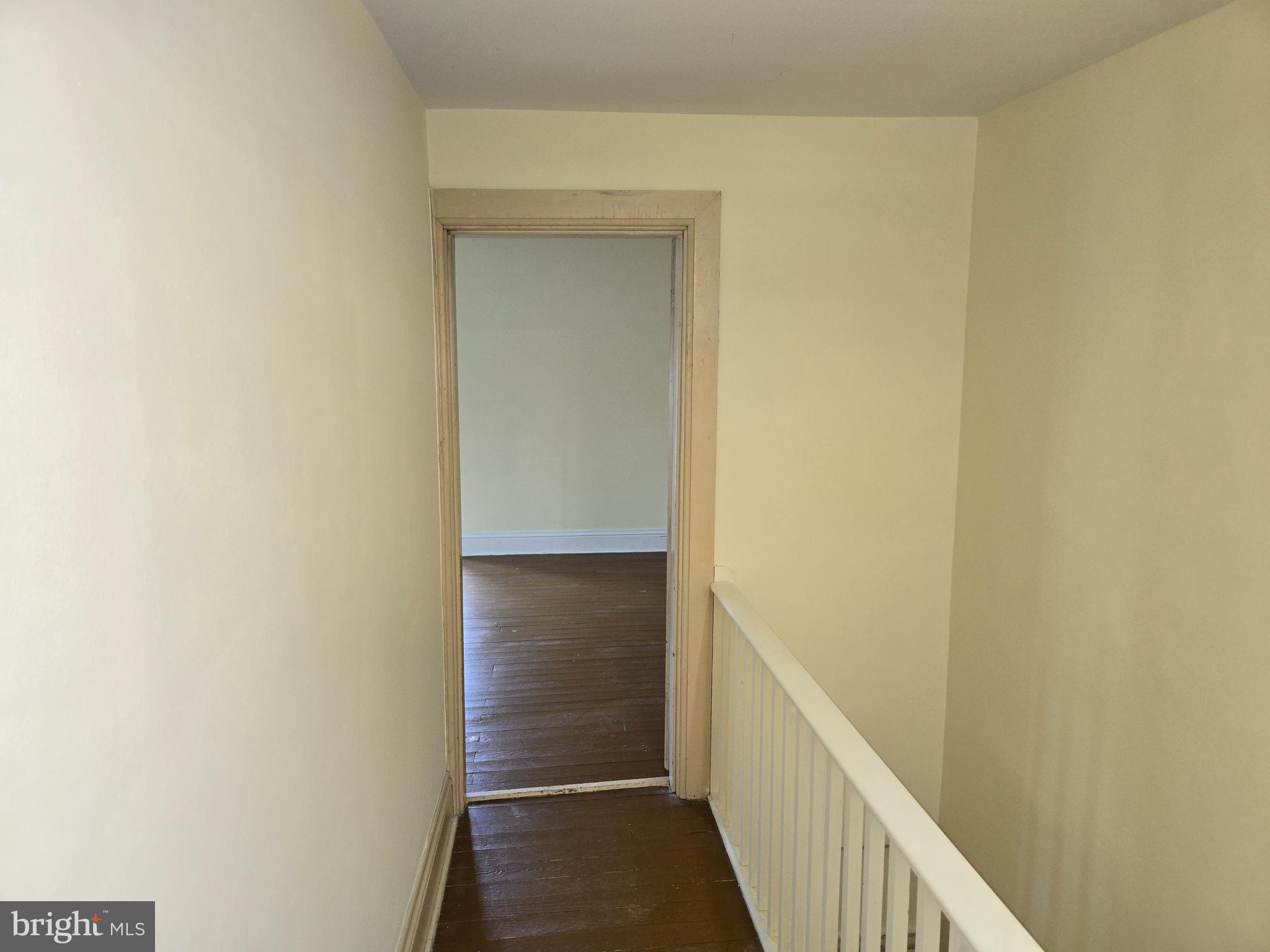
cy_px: 476
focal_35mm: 23
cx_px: 635
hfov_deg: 73.9
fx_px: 844
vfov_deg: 58.9
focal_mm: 5.4
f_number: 1.8
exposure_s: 1/40
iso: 100
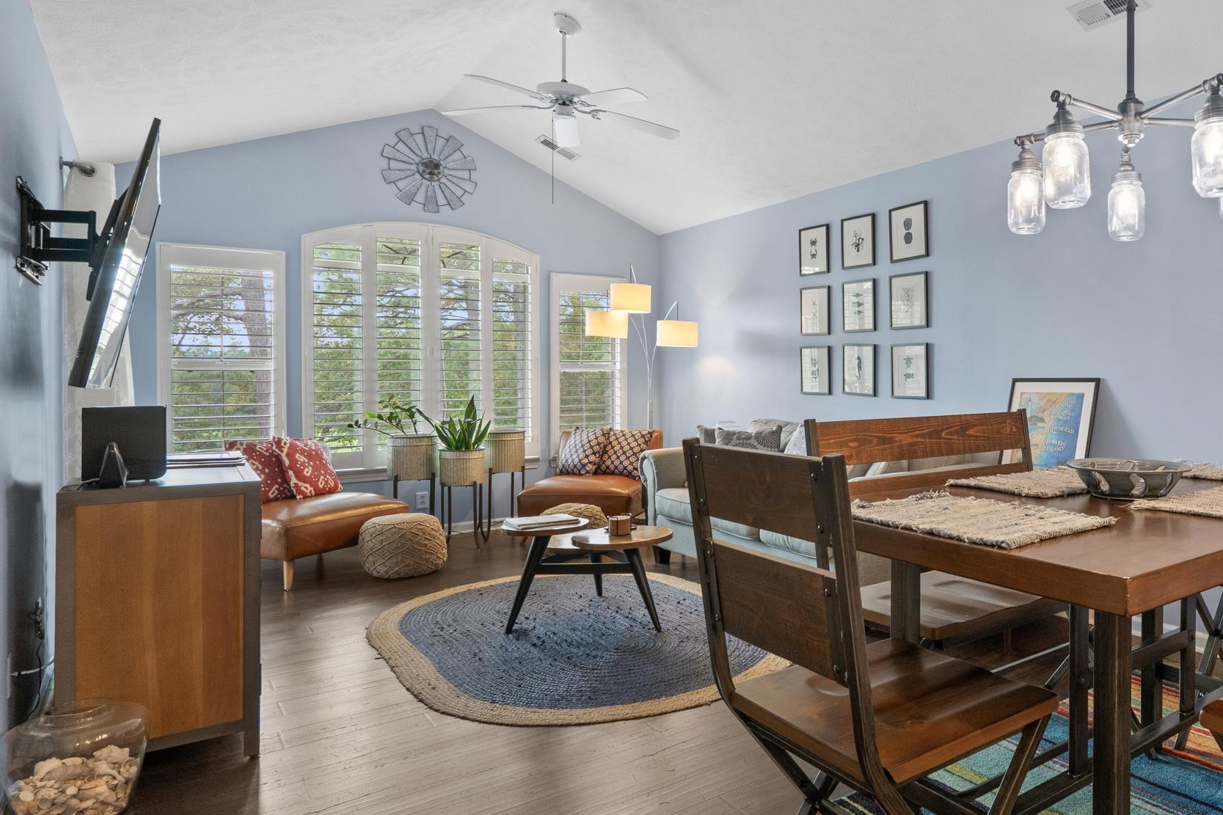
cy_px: 373
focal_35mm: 24
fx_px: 815
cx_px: 913
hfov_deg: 69.0
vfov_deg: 53.1
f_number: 8
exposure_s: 1/15
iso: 800
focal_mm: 16
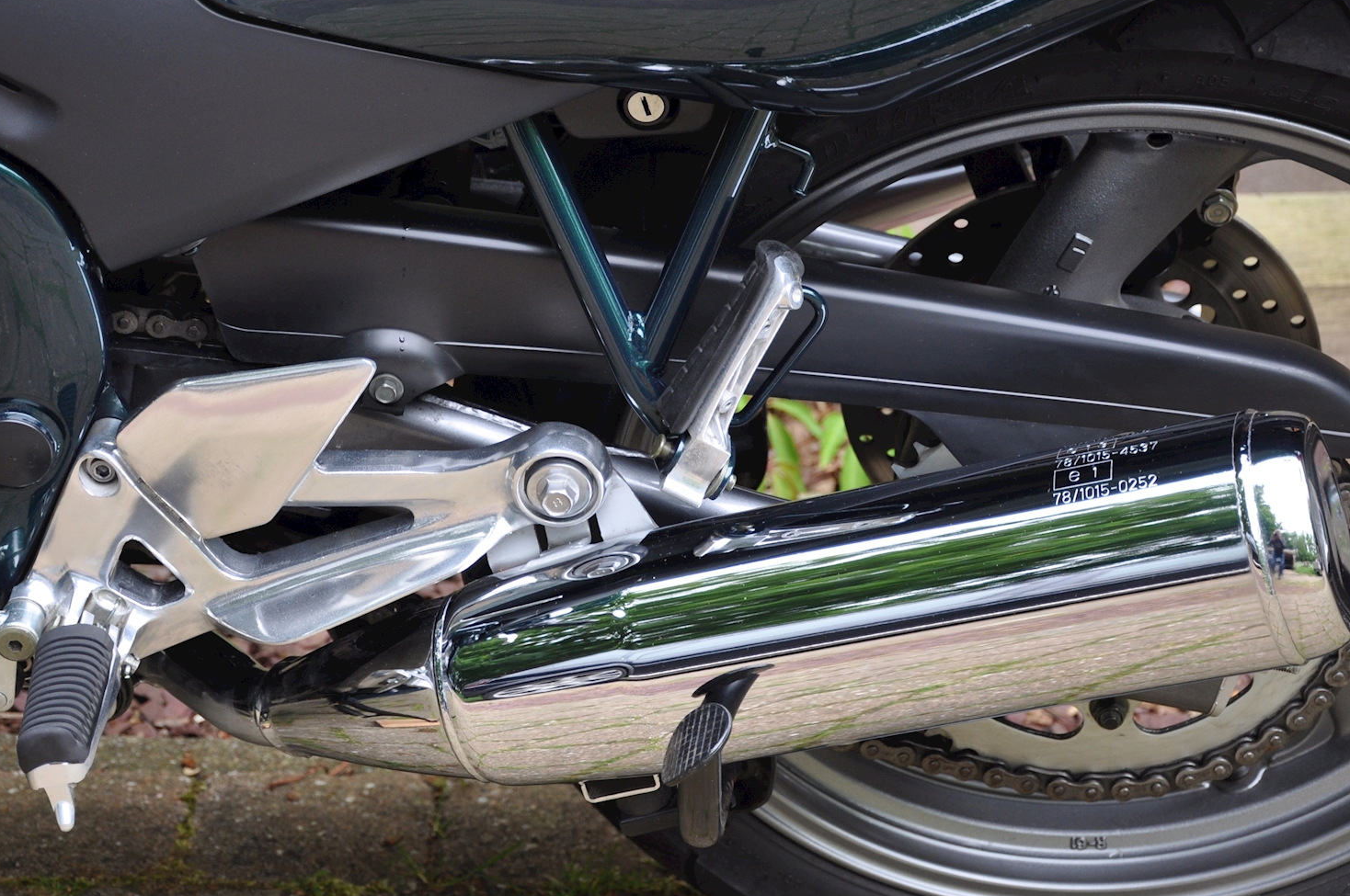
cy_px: 418
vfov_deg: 13.4
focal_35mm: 102
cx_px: 615
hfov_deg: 20.0
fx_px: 3820
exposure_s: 1/125
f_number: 5.6
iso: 400
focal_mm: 52
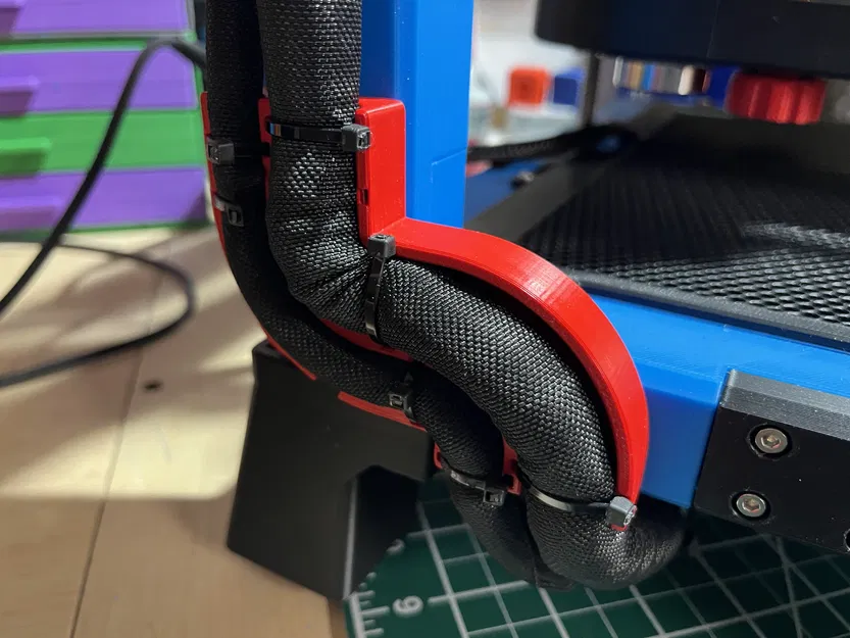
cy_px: 319
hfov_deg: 67.3
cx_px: 425
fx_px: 639
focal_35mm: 26
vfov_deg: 53.1
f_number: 1.6
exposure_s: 1/40
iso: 500
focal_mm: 5.1
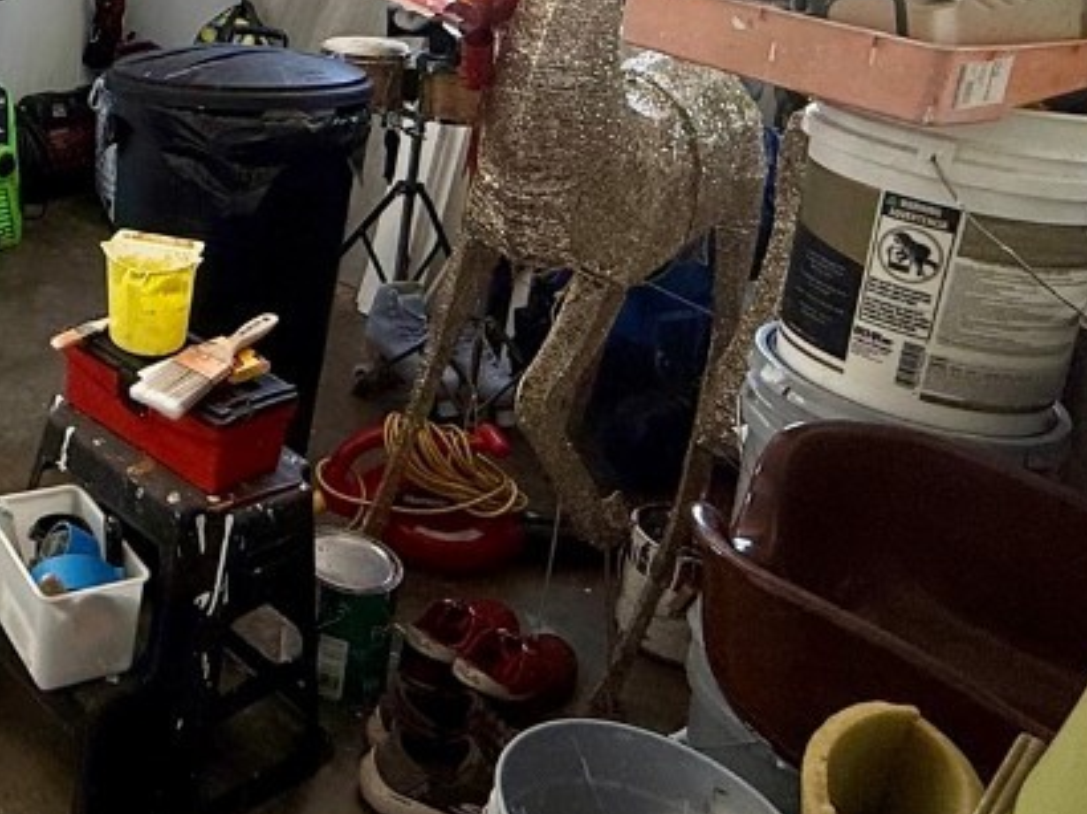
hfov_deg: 44.1
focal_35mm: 35
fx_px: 1098
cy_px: 217
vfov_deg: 39.7
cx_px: -21
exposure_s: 1/99
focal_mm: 2.22
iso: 100
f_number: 2.2
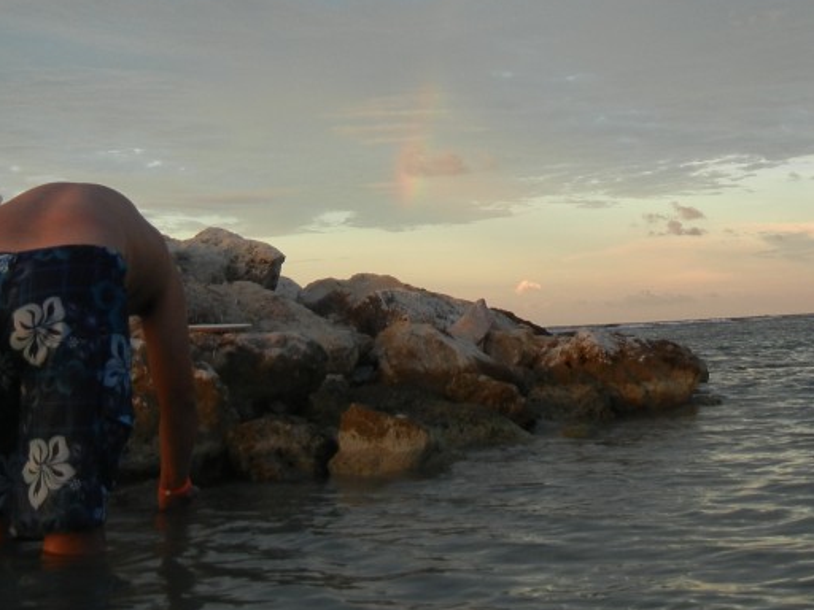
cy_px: 30
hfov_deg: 31.8
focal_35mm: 60
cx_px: 579
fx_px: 1411
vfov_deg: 23.6
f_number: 3.5
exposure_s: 1/142
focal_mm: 5.4
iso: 160
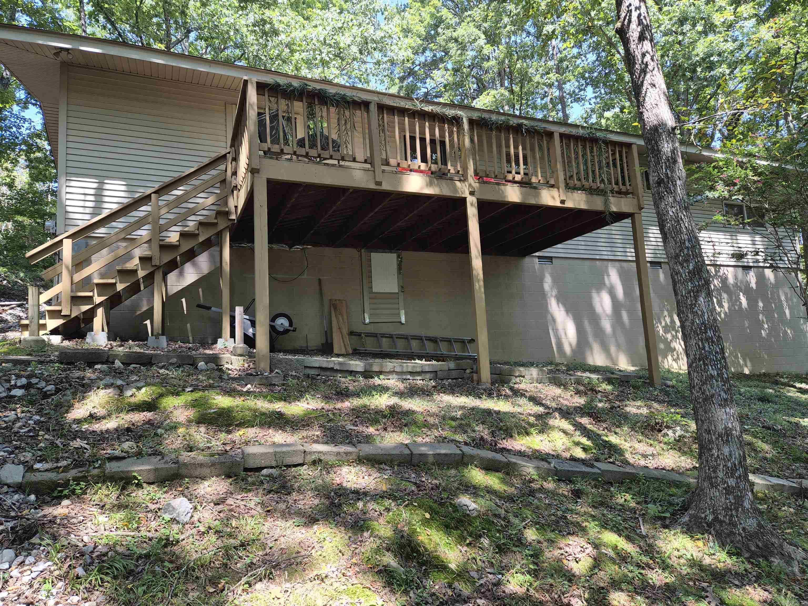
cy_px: 303
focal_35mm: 23
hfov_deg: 73.9
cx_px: 404
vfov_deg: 58.9
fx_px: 537
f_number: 1.8
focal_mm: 5.4
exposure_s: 1/180
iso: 32
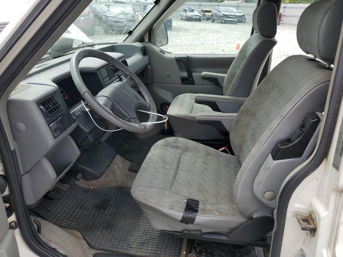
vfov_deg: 53.1
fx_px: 258
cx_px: 172
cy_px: 128
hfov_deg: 67.3
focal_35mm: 26
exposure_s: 1/1111
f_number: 1.5
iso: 50
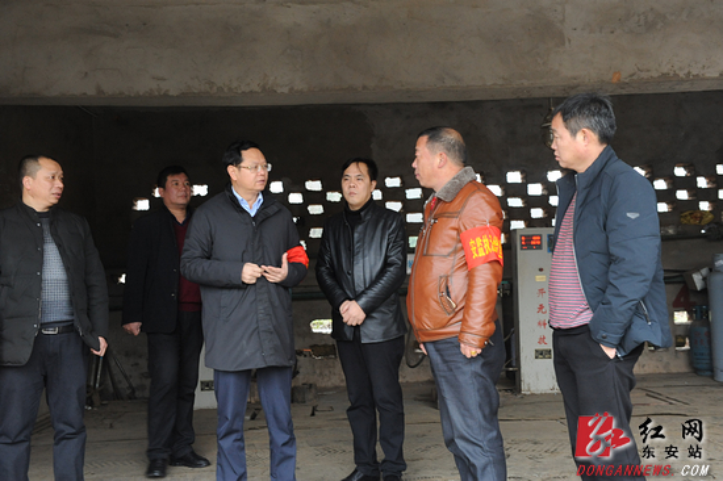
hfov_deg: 46.4
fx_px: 843
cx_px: 362
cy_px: 240
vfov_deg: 31.9
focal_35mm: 42
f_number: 5.6
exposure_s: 1/50
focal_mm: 42
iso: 3200
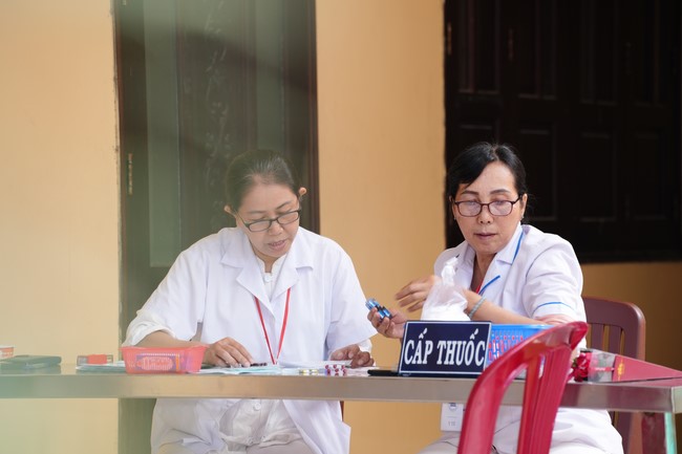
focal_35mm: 150
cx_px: 341
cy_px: 227
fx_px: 2841
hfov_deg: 13.7
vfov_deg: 9.1
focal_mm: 150
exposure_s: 1/100
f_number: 4.5
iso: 500
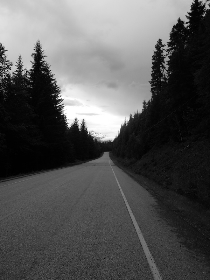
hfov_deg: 46.8
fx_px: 243
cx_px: 105
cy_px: 140
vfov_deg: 60.0
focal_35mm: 30
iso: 100
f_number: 3.5
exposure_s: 1/500
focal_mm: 5.4
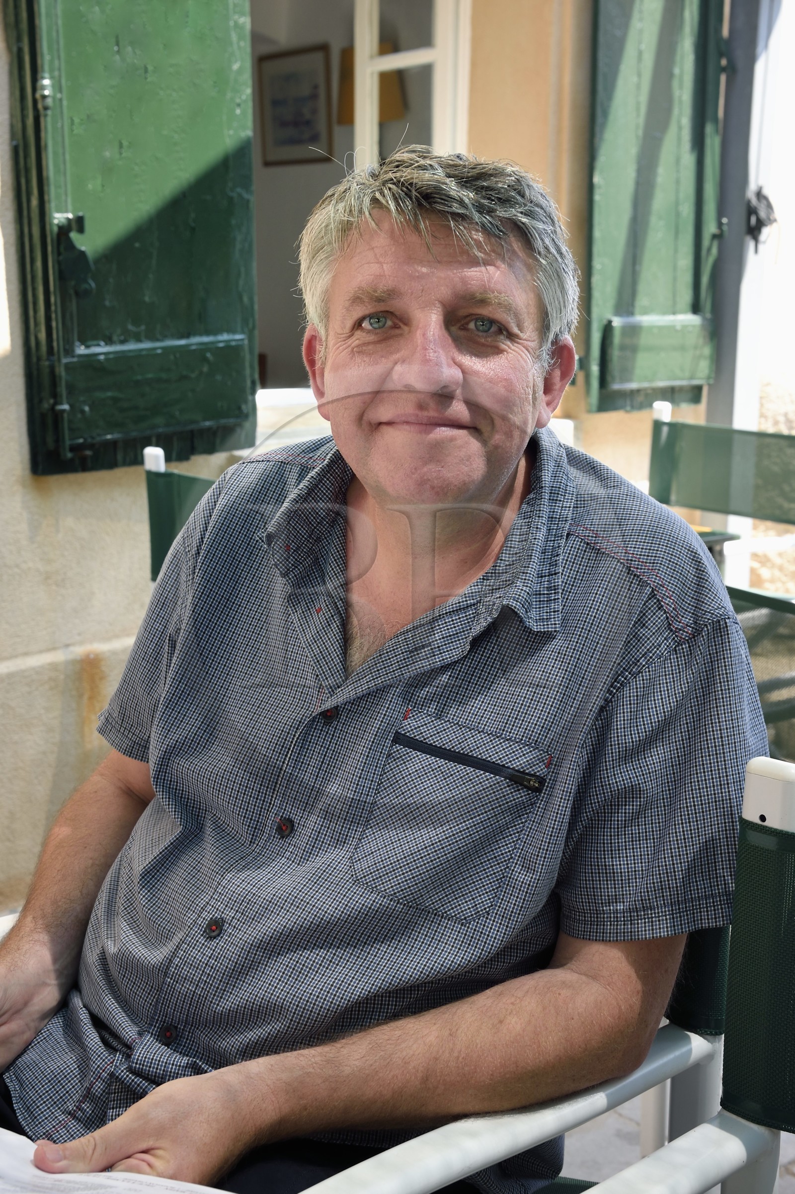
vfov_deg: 43.6
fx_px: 1491
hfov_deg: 29.8
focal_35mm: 45
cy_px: 597
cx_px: 398
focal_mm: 45
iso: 200
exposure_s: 1/60
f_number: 9
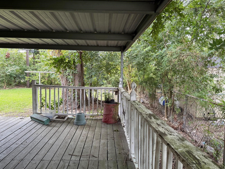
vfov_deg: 54.9
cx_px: 109
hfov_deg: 69.4
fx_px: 163
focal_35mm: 25
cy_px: 84
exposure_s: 1/121
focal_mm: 6.76
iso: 125
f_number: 1.78
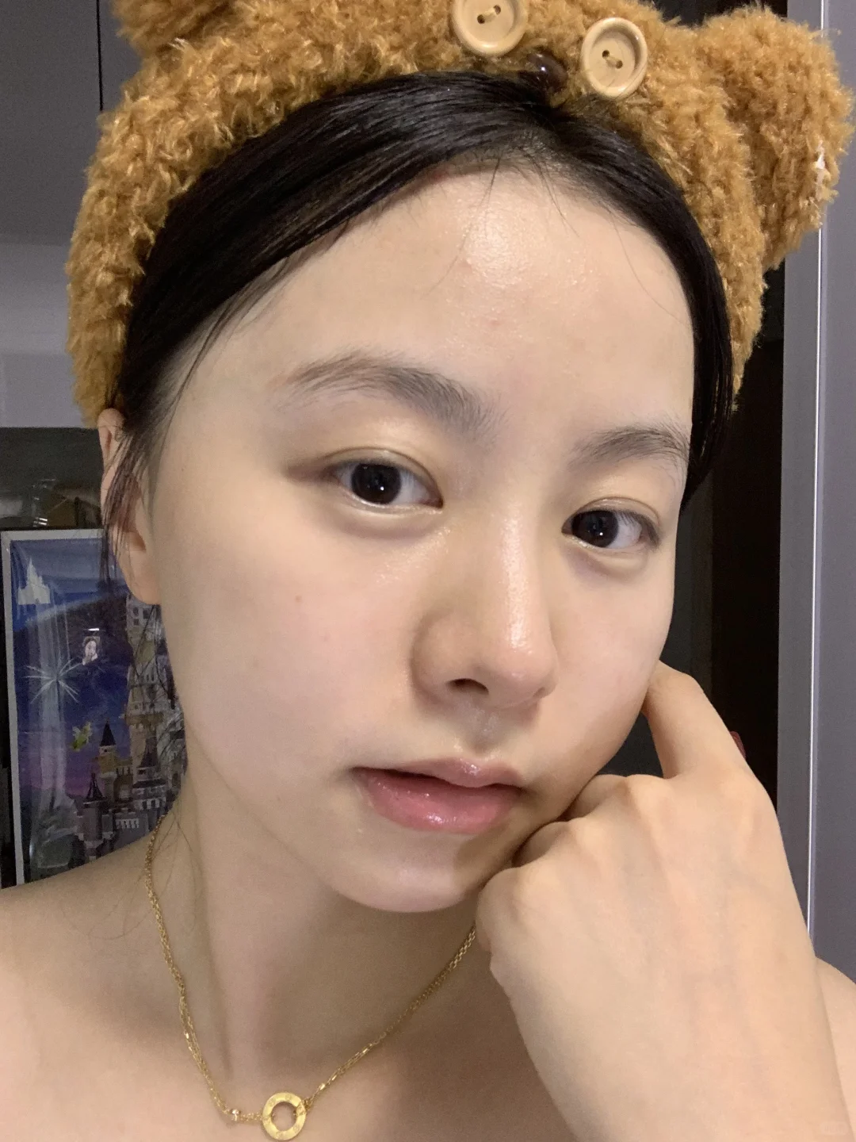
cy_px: 571
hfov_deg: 44.2
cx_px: 428
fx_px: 1055
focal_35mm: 32
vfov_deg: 56.8
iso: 160
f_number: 2.2
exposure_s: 1/49
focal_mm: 2.87
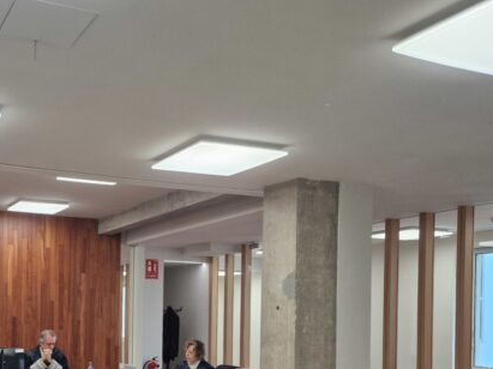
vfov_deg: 32.3
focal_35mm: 43
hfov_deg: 41.3
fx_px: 612
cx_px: 74
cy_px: 316
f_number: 1.8
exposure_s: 1/180
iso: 160
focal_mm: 6.4
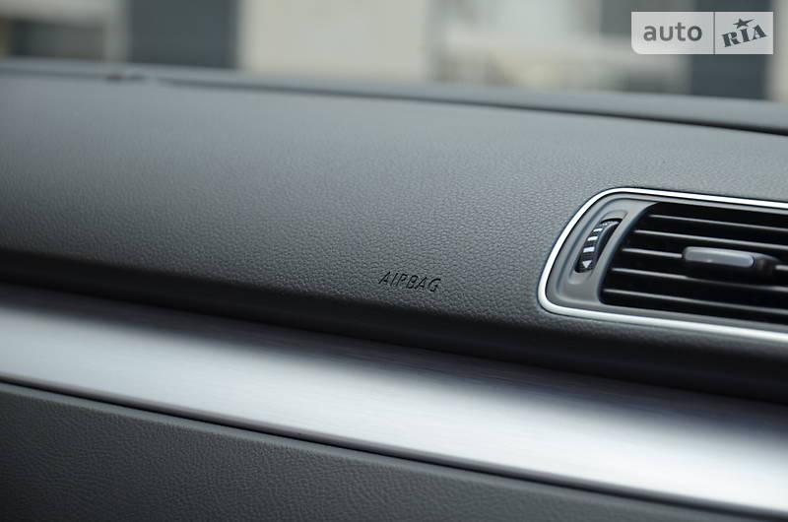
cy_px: 261
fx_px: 2458
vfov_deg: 12.1
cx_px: 394
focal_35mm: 112
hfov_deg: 18.2
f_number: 5.6
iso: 200
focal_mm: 75
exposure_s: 1/125
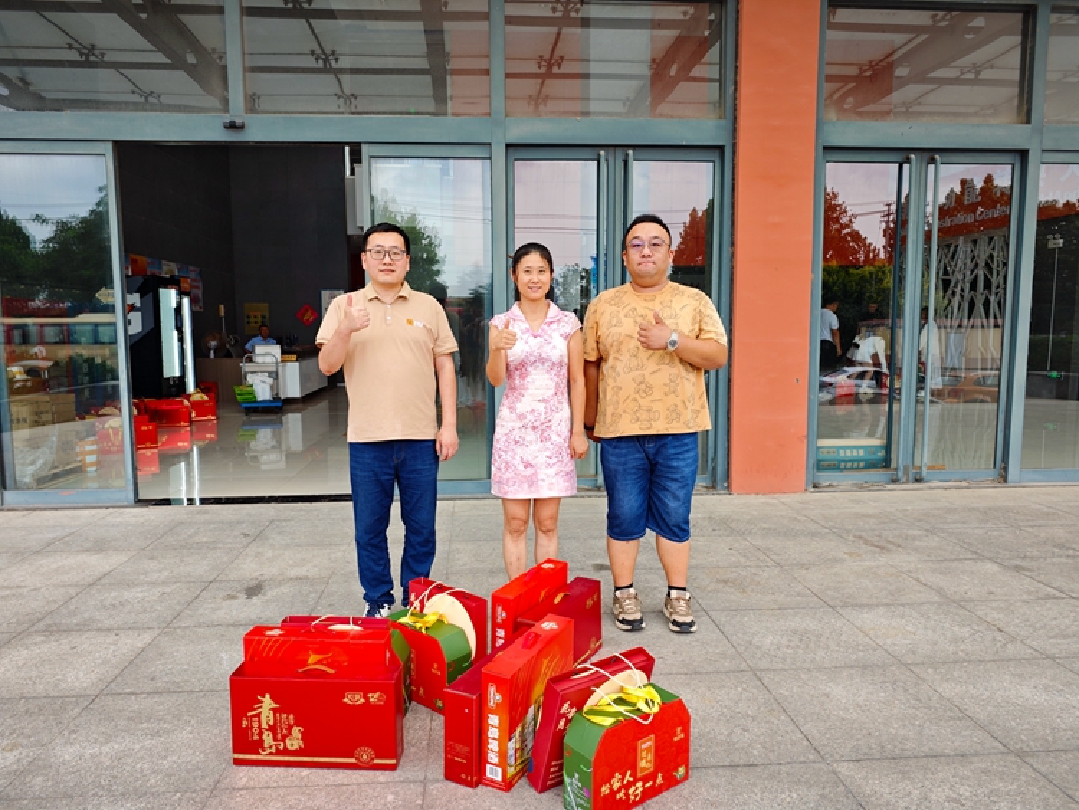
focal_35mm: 23
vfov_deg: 58.9
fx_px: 717
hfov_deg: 73.9
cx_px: 540
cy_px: 405
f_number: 1.42
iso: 64
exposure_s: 1/125
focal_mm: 6.68
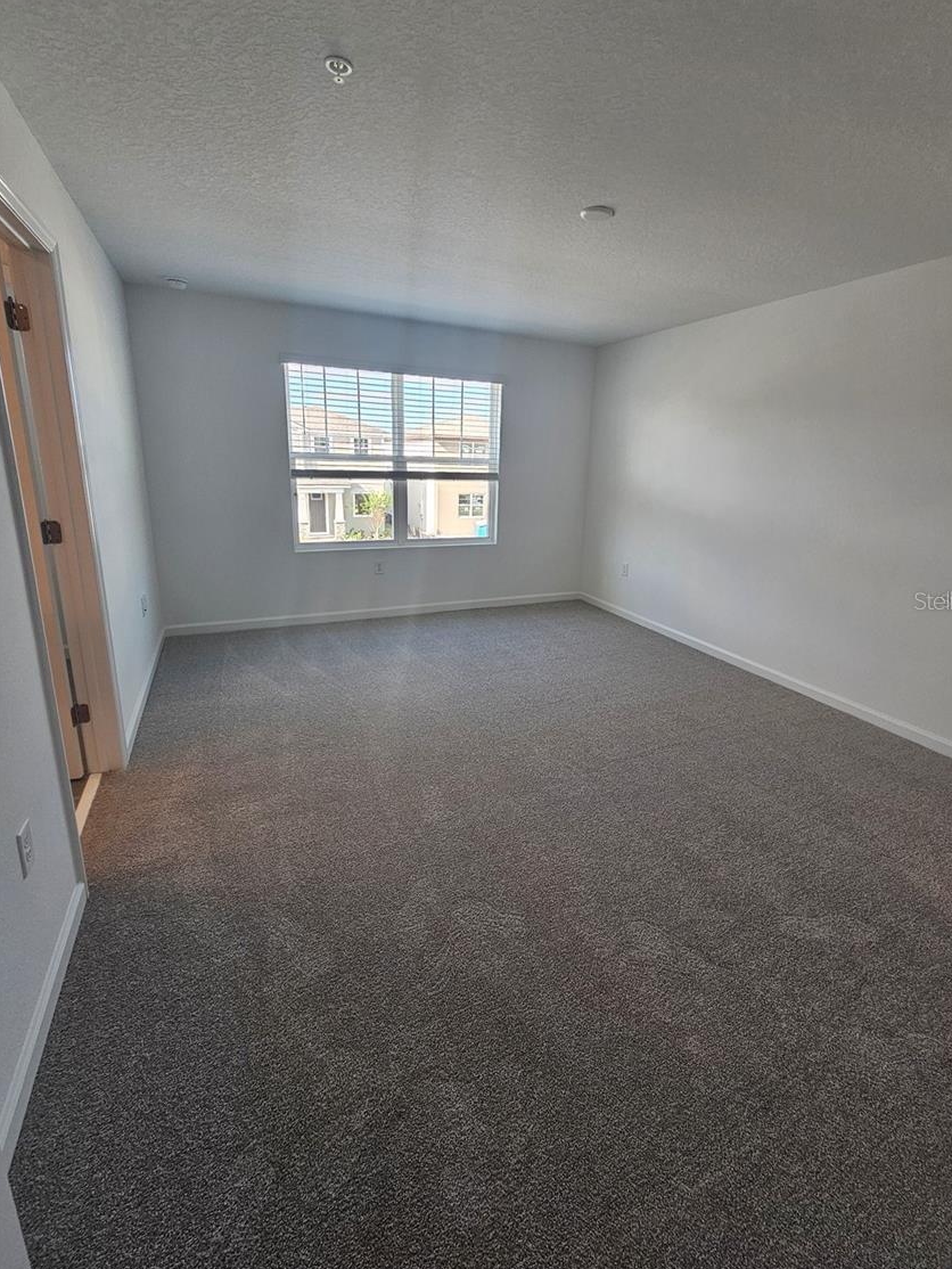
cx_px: 509
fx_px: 513
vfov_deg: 102.0
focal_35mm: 14
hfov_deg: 85.6
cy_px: 600
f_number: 2.2
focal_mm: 2.2
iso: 50
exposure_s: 1/60
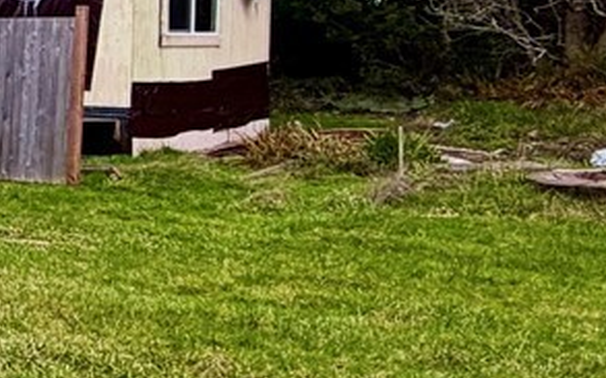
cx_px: -807
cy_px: 93
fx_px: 1337
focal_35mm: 81
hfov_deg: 15.5
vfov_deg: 16.0
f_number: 2.2
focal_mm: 2.22
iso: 50
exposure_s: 1/502
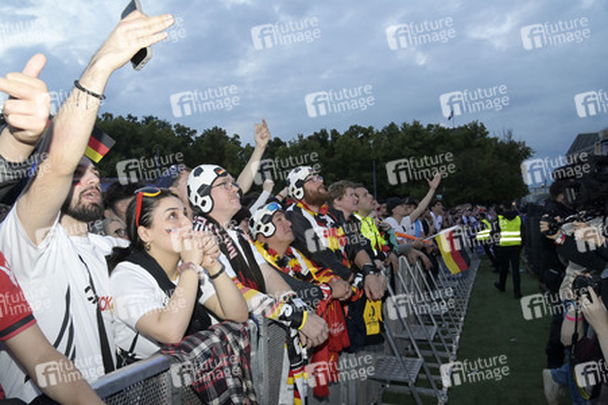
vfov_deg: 53.1
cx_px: 304
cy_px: 202
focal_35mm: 24
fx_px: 405
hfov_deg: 73.8
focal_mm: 24
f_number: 10
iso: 8000
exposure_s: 1/250
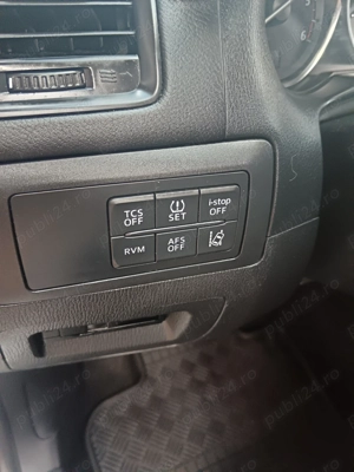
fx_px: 368
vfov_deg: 65.3
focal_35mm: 27
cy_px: 236
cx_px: 177
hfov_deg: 51.4
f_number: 1.9
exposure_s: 1/100
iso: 4947
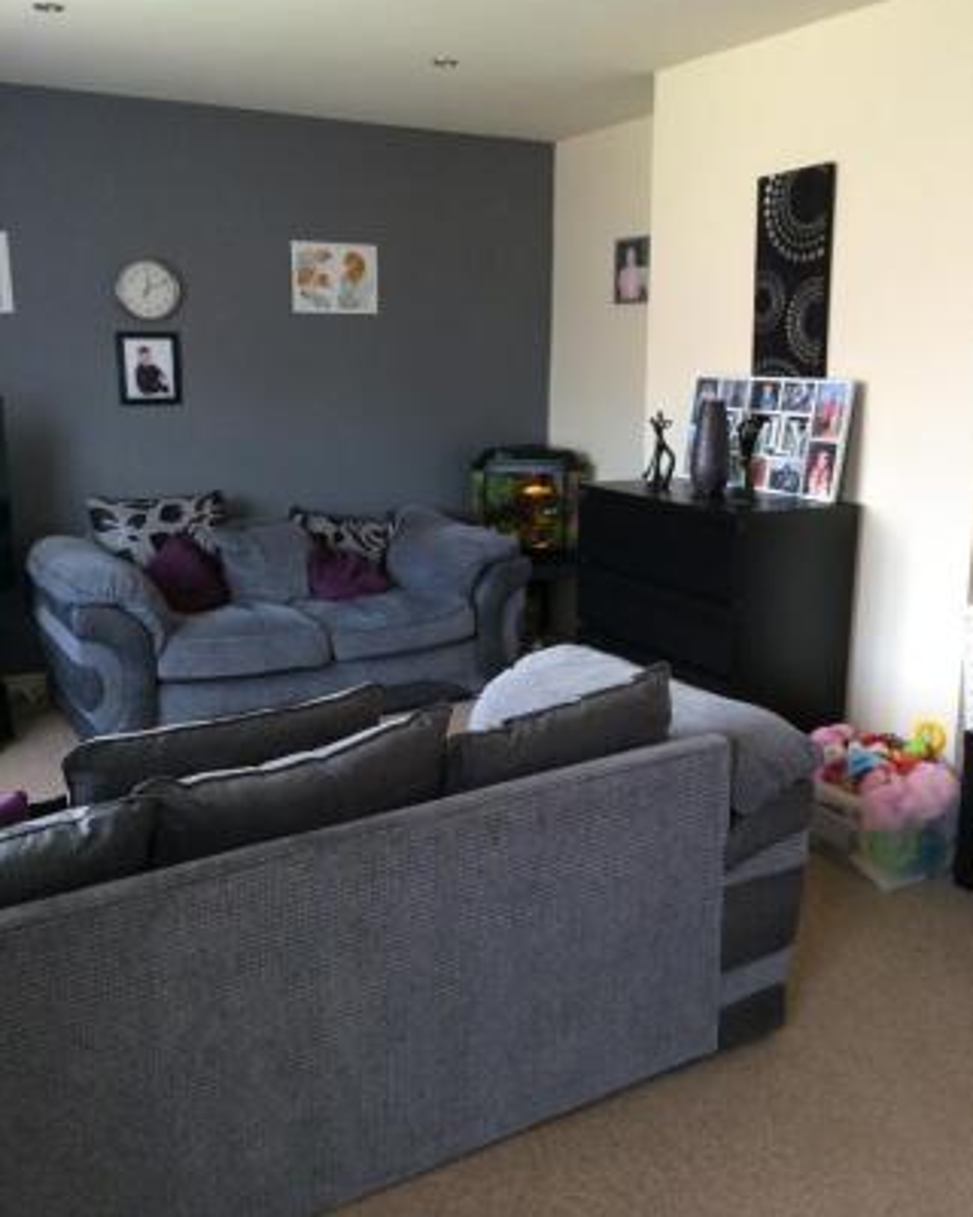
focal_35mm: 32
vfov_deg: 55.6
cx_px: 496
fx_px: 1152
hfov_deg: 45.8
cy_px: 570
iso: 160
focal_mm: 4.12
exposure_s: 1/30
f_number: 2.2
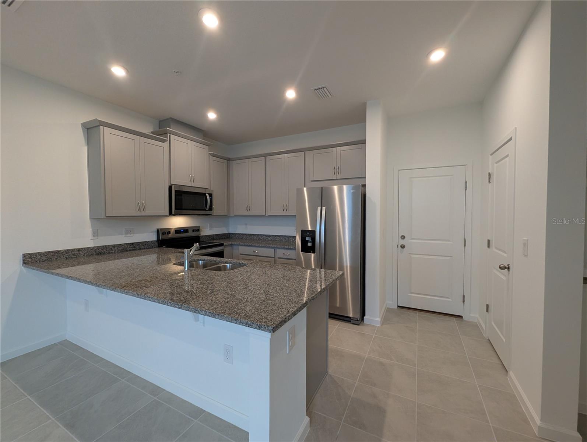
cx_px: 294
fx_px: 221
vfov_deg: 90.1
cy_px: 221
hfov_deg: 106.1
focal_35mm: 13
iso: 287
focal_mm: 1.95
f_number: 2.2
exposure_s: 1/120
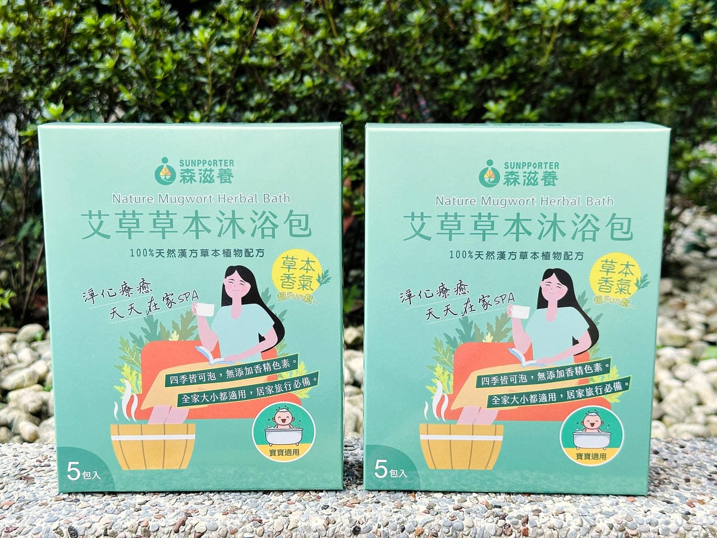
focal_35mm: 48
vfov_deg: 30.3
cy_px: 269
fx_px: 994
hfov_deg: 39.7
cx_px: 358
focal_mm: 6.86
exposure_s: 1/107
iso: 80
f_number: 1.78
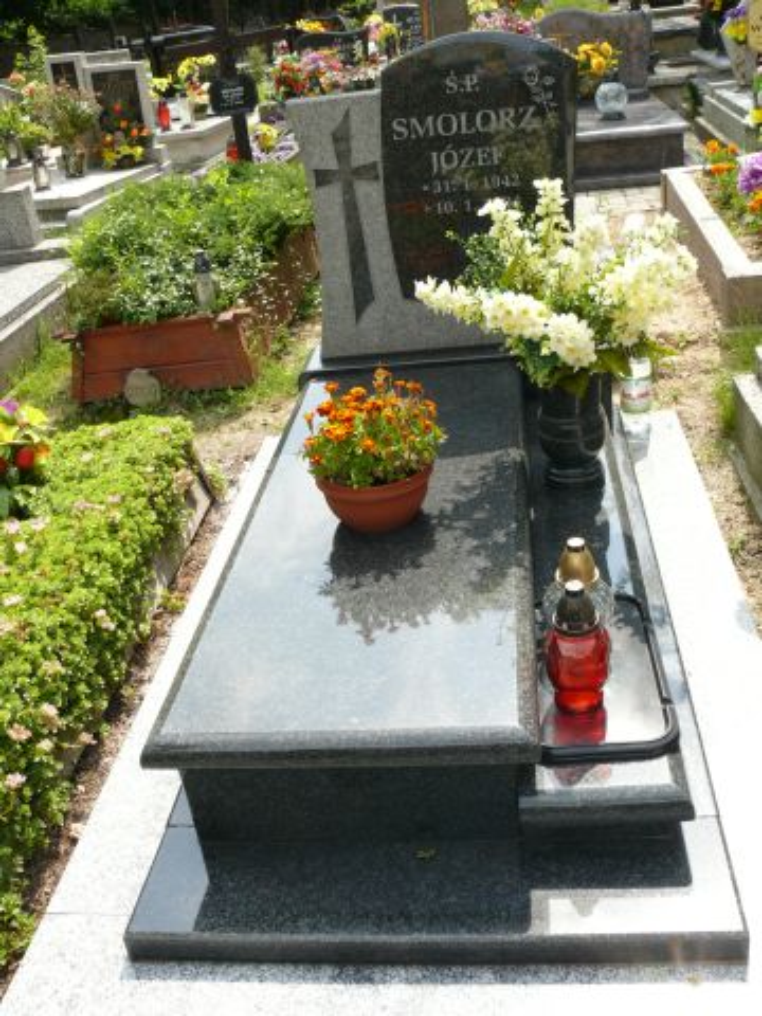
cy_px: 508
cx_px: 381
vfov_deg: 52.6
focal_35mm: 35
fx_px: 1027
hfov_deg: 40.7
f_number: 5.6
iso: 100
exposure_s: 1/200
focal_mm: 7.4
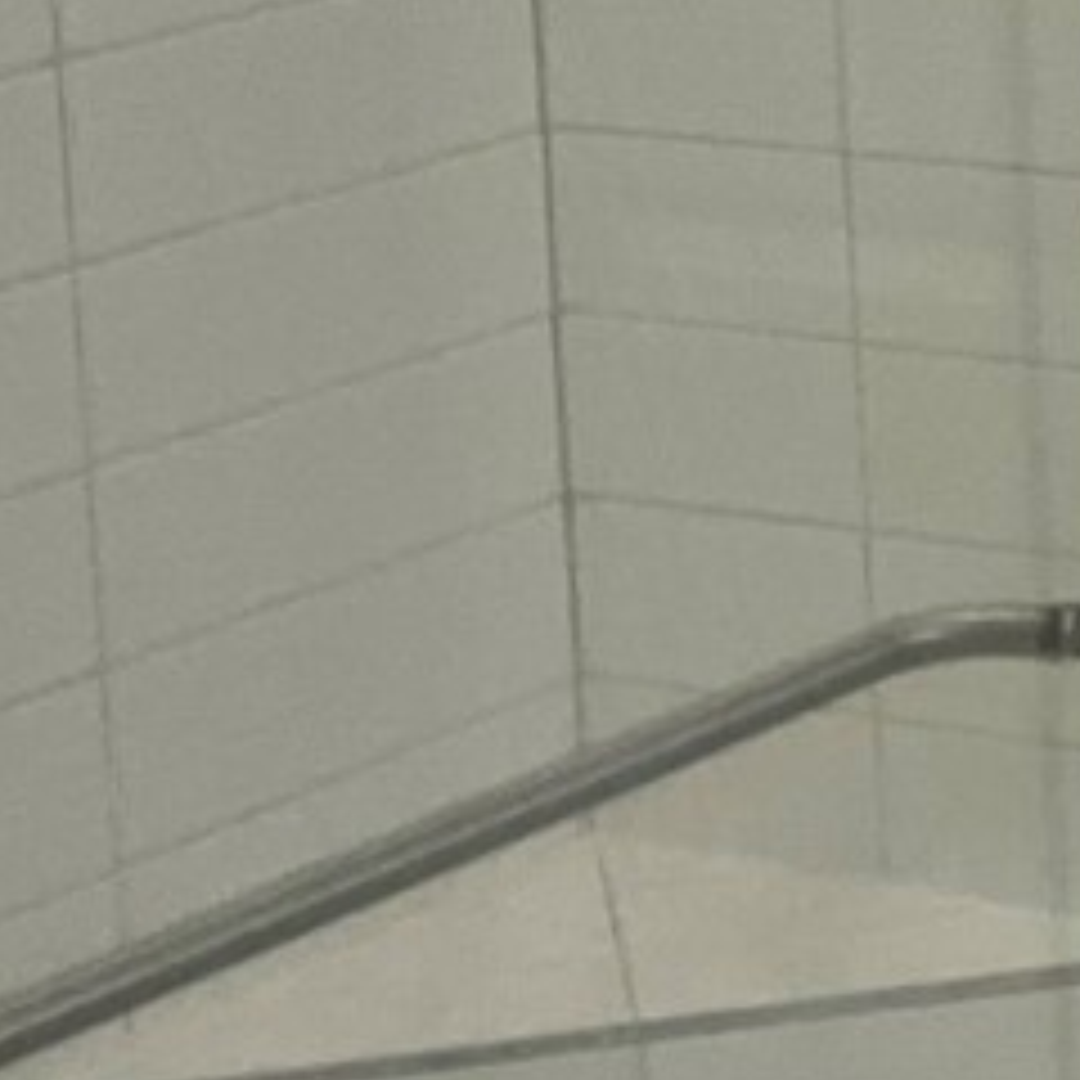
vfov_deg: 10.1
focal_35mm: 171
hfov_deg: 9.8
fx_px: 6036
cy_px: -153
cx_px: 1863
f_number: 1.8
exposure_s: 1/120
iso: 50
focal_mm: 3
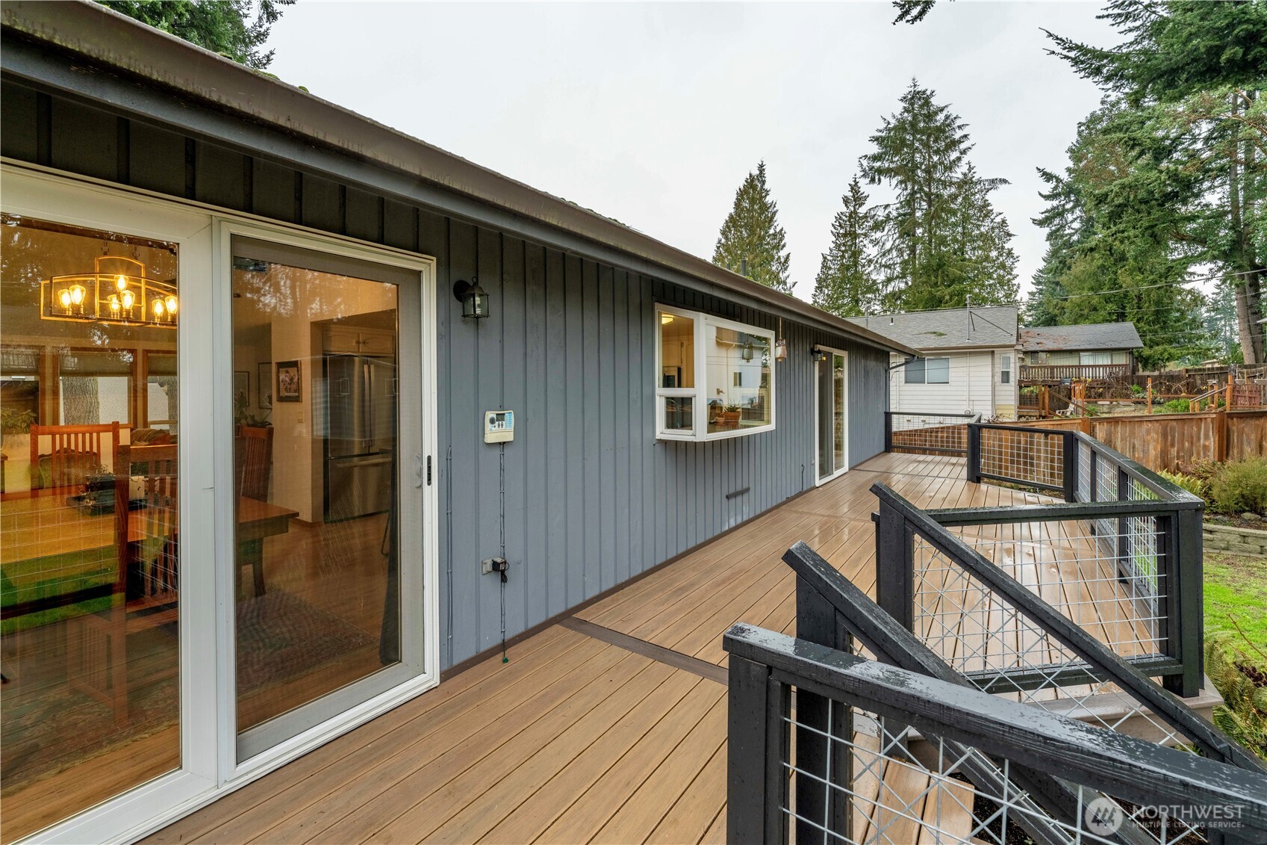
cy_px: 422
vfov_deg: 81.2
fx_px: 493
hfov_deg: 104.3
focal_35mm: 14
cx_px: 634
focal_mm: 14
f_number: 8
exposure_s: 1/250
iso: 320
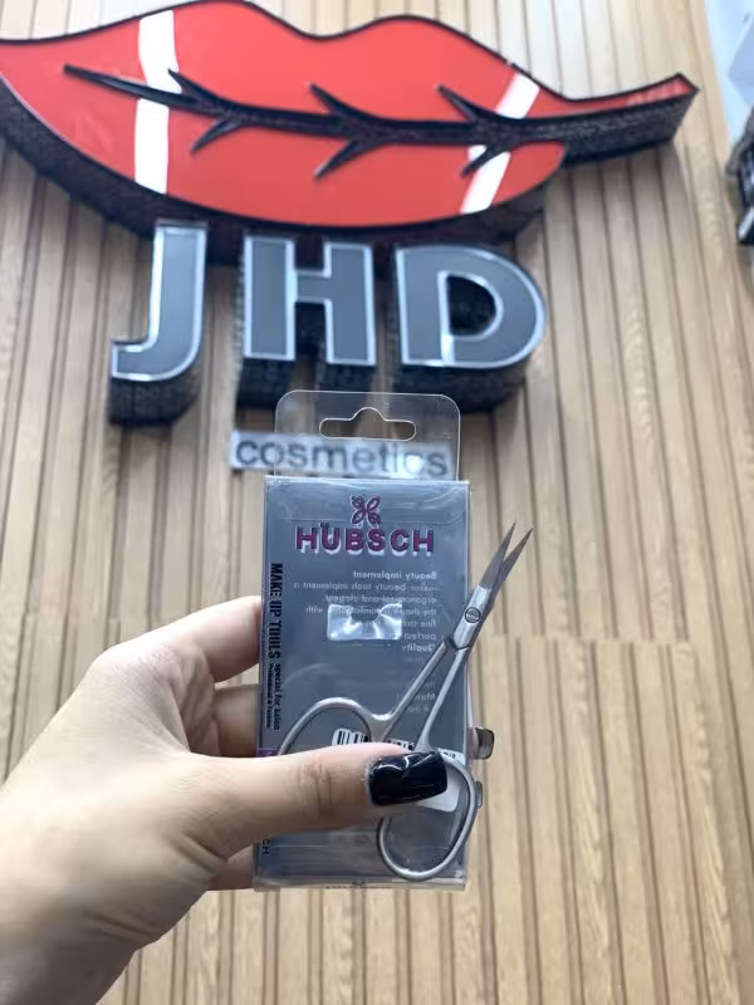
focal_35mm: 52
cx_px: 377
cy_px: 502
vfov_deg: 36.8
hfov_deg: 28.0
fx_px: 1510
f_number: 2.4
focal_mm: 6
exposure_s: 1/100
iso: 125
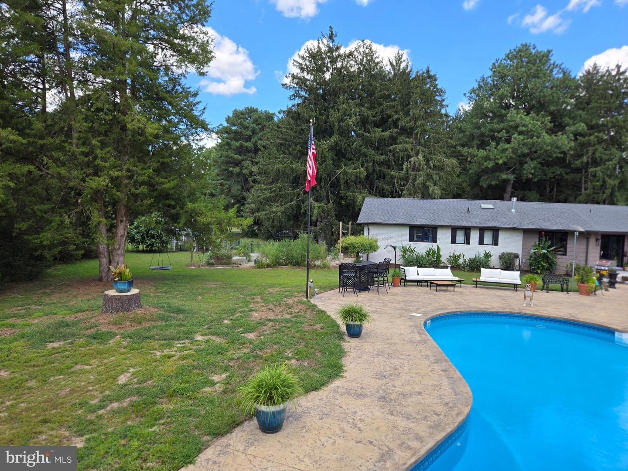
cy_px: 236
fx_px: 417
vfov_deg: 58.9
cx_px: 314
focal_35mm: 23
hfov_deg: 73.9
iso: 25
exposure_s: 1/788
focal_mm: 5.4
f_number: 1.8
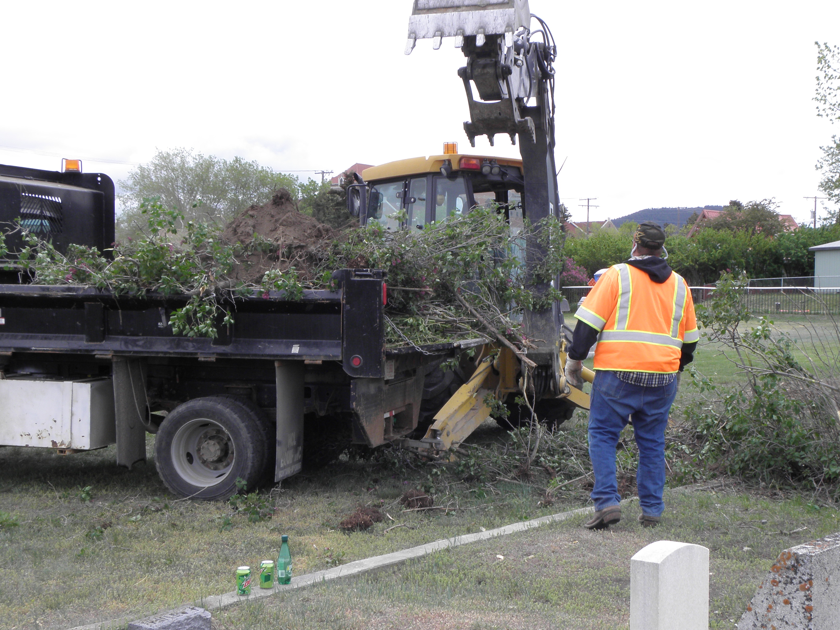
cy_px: 337
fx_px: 1310
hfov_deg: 35.5
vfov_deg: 27.0
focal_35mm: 54
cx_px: 453
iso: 64
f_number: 5.6
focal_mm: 7.87
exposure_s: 1/125
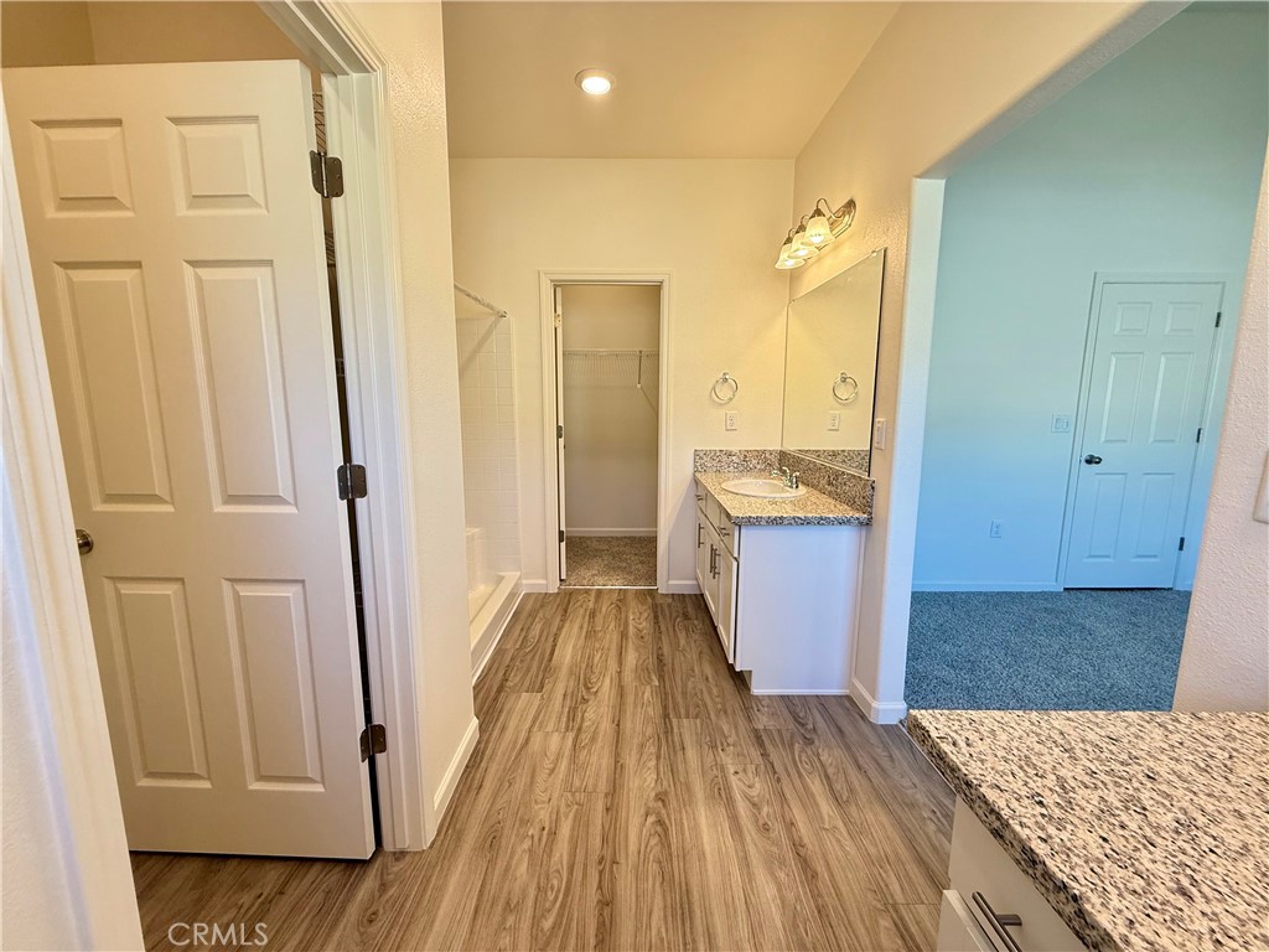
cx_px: 634
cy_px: 476
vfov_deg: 85.7
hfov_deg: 102.1
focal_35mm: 14
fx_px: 513
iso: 160
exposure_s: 1/120
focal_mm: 2.22
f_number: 2.2
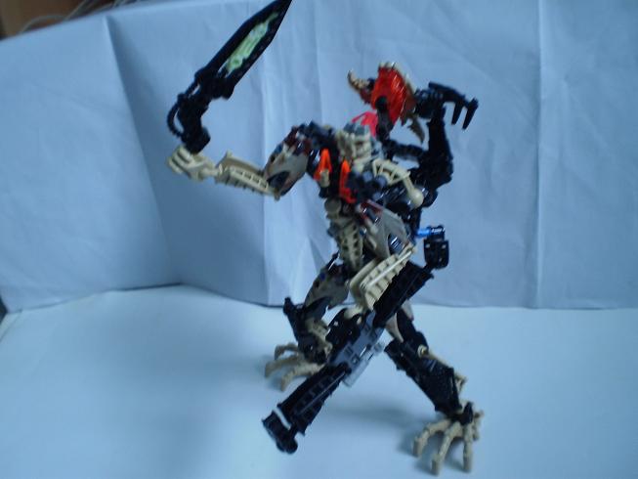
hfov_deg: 51.3
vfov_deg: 39.7
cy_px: 240
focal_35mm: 36
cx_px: 319
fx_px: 664
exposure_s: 1/5
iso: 125
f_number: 3.1
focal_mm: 6.3
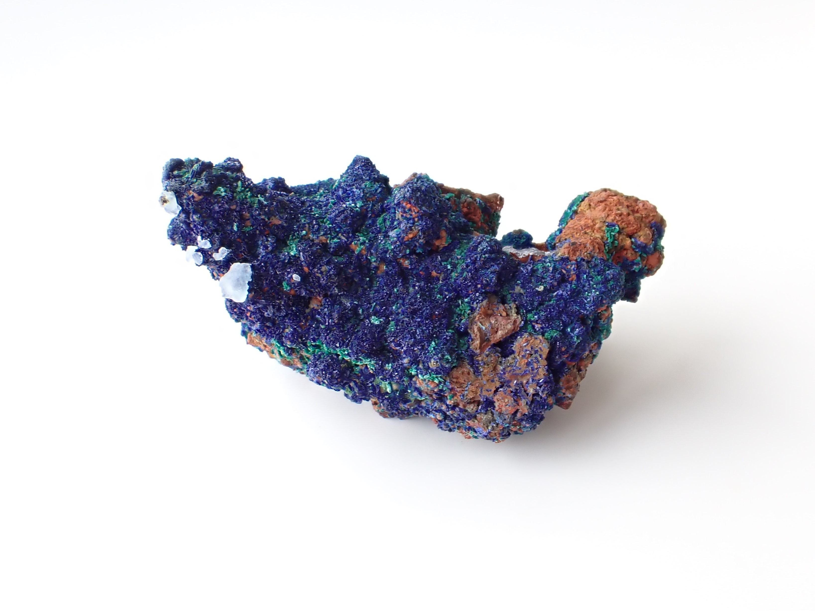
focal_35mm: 30
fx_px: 706
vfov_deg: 46.8
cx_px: 408
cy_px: 306
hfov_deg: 60.0
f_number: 3.2
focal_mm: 5.4
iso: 160
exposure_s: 1/125
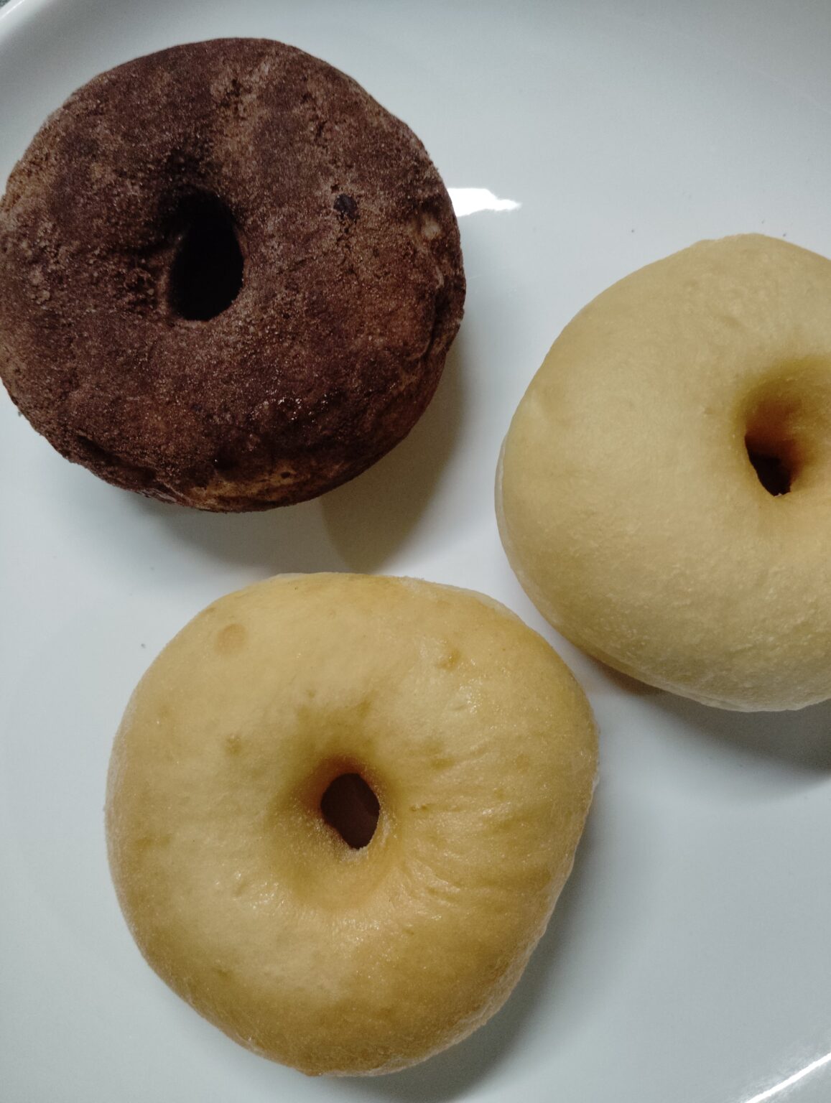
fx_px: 894
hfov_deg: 49.9
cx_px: 416
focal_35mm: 28
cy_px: 552
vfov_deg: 63.4
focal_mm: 4.22
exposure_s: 1/100
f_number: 1.8
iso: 489
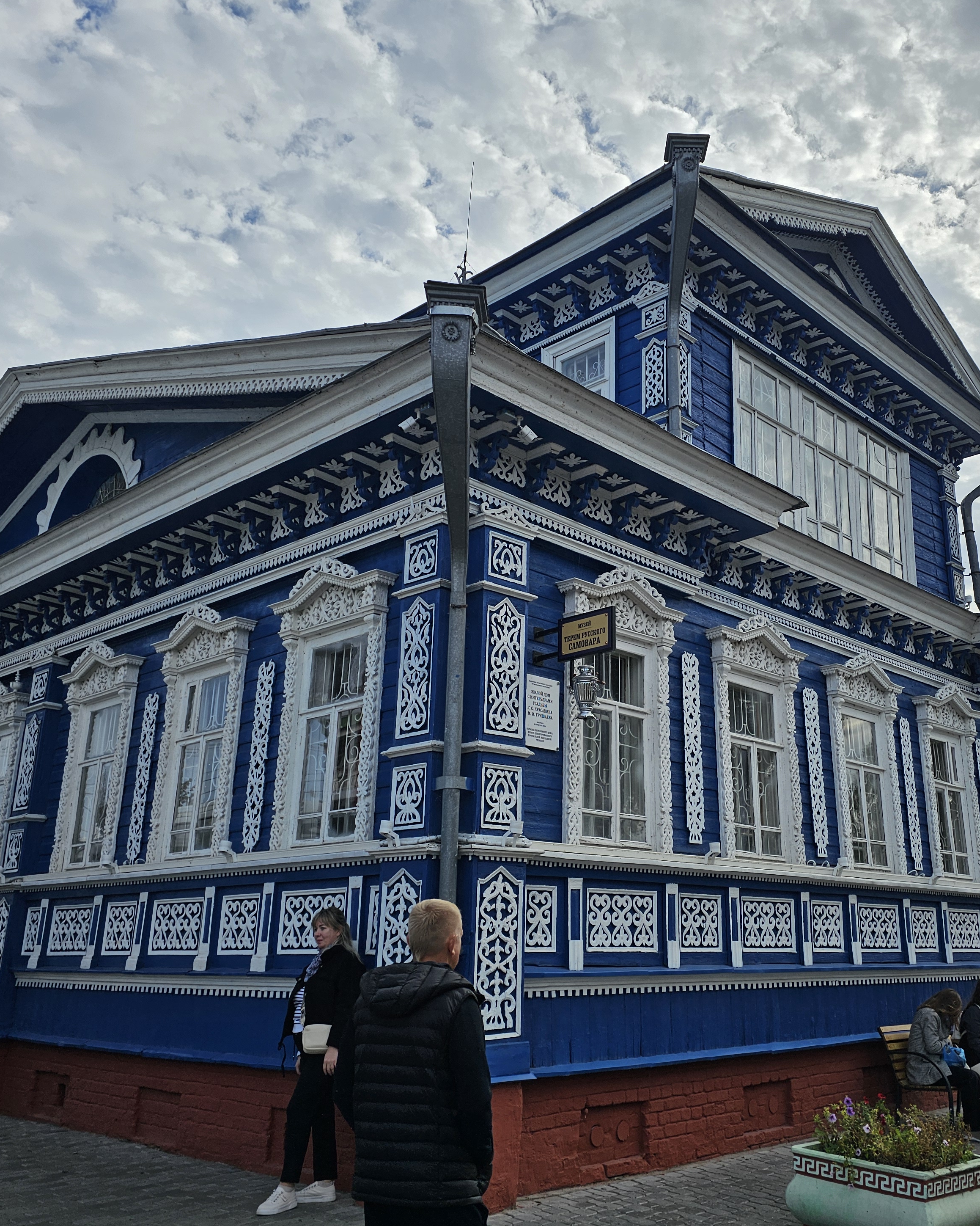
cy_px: 603
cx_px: 593
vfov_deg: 57.2
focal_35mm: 31
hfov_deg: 46.8
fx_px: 1124
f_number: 1.7
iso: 10
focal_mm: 6.3
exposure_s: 1/986
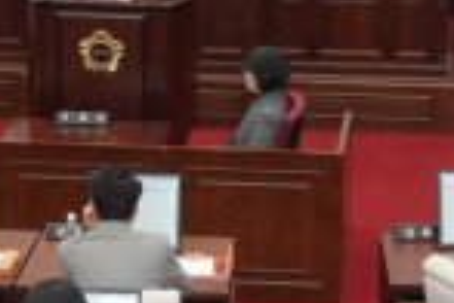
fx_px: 2472
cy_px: 29
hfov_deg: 10.5
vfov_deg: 7.0
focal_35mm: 196
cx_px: 216
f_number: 3.5
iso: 640
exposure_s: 1/160
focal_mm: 24
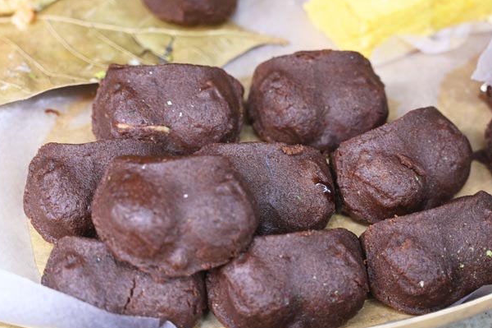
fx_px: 1024
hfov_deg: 27.0
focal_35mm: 75
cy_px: 179
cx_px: 268
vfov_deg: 18.1
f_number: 4
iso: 1600
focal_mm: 50
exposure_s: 1/125
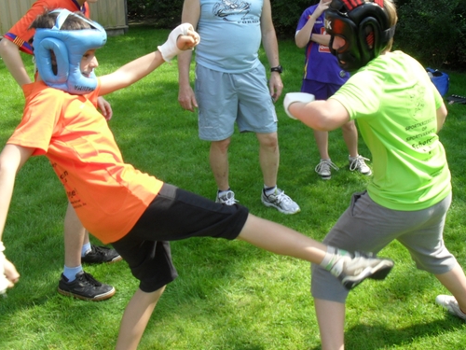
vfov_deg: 34.3
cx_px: 279
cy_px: 161
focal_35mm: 42
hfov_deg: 44.6
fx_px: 565
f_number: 3.2
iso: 100
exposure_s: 1/350
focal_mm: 6.3
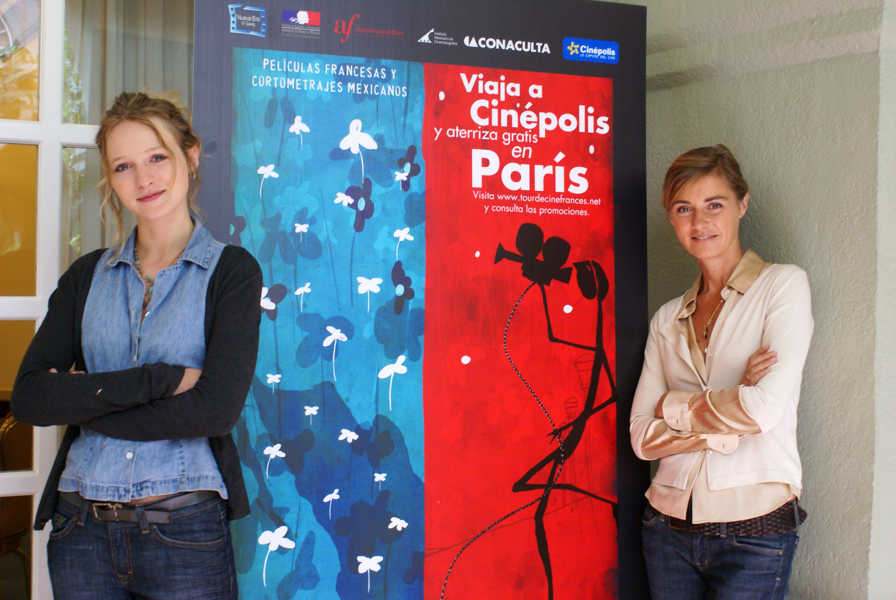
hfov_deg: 43.6
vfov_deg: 29.9
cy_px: 300
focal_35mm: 45
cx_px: 448
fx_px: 1121
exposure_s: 1/25
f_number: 5
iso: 400
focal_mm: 30
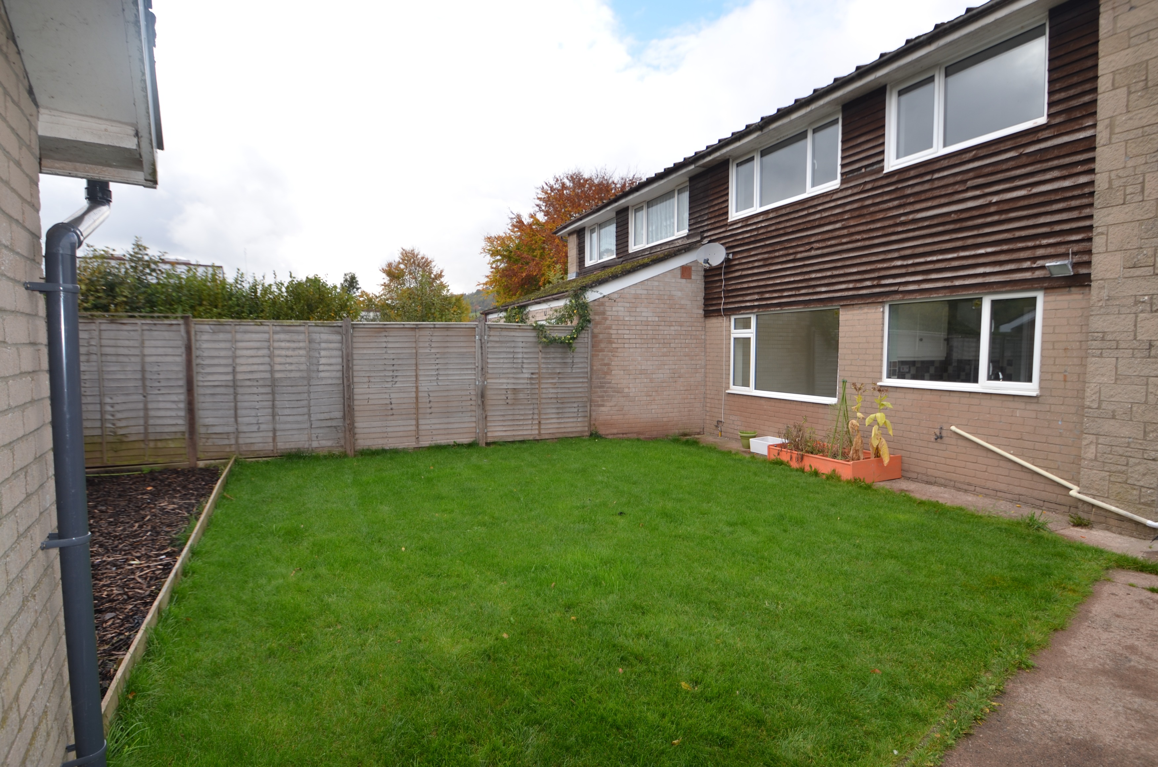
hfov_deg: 92.6
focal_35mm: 17
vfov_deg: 69.4
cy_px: 384
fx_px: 554
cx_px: 579
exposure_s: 1/200
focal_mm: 11.5
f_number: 5
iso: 100
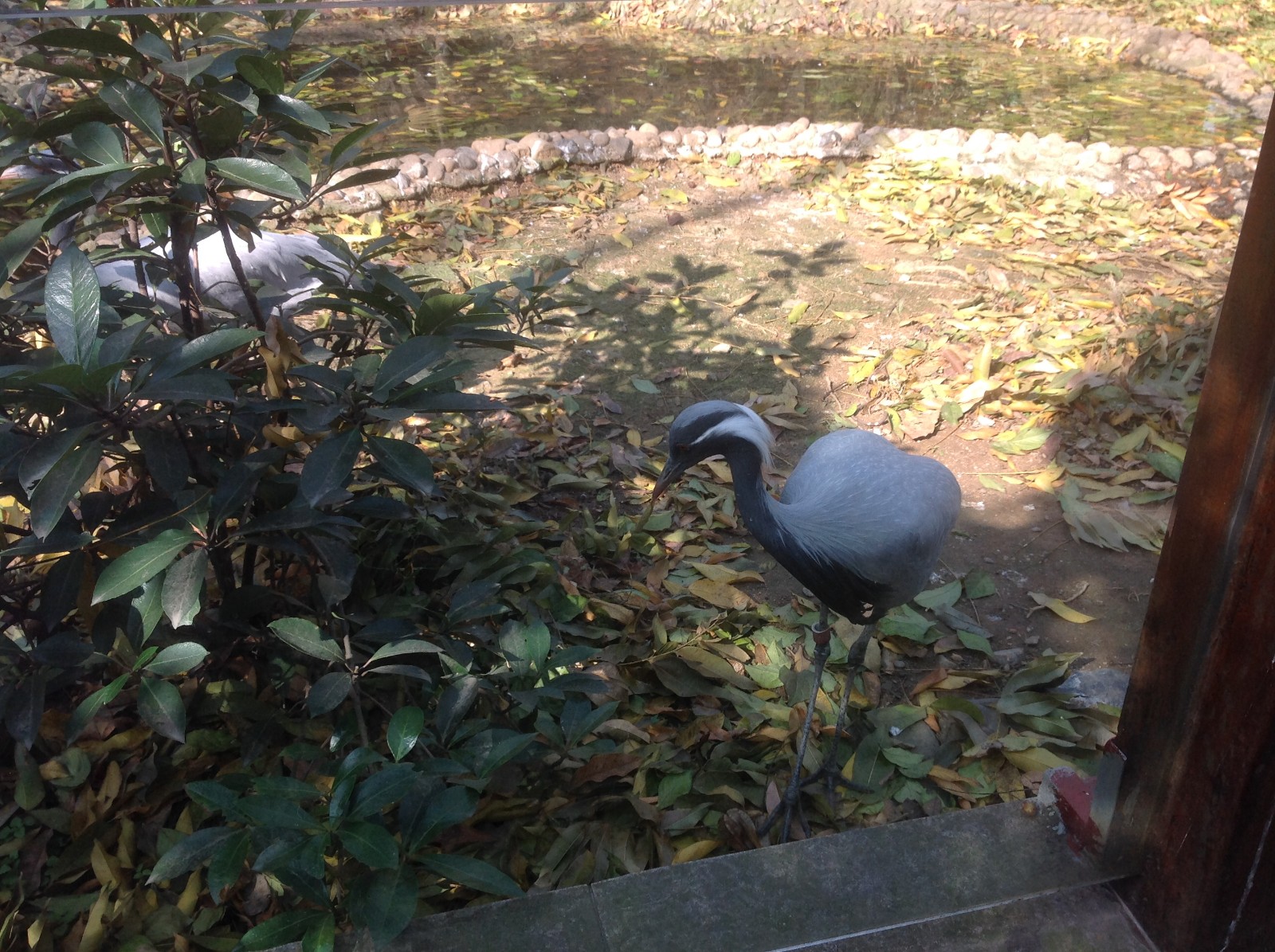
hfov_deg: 52.7
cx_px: 638
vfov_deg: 40.6
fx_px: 1287
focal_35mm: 35
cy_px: 476
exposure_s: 1/291
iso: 50
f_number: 2.4
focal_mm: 4.28
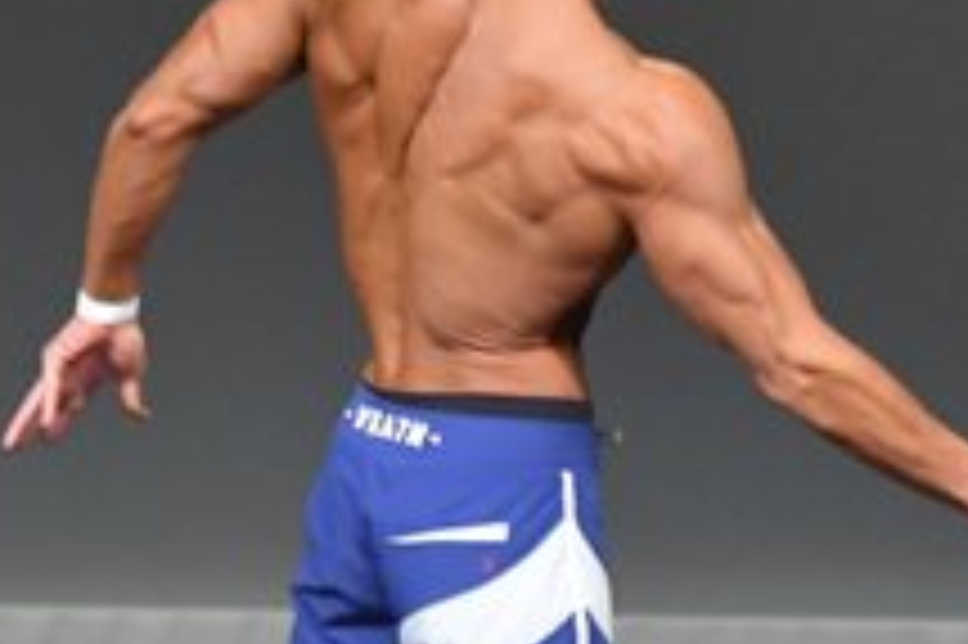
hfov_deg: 1.8
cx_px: 750
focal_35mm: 1135
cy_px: 549
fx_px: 30495
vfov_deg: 1.2
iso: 4000
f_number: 5.6
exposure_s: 1/400
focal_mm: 210
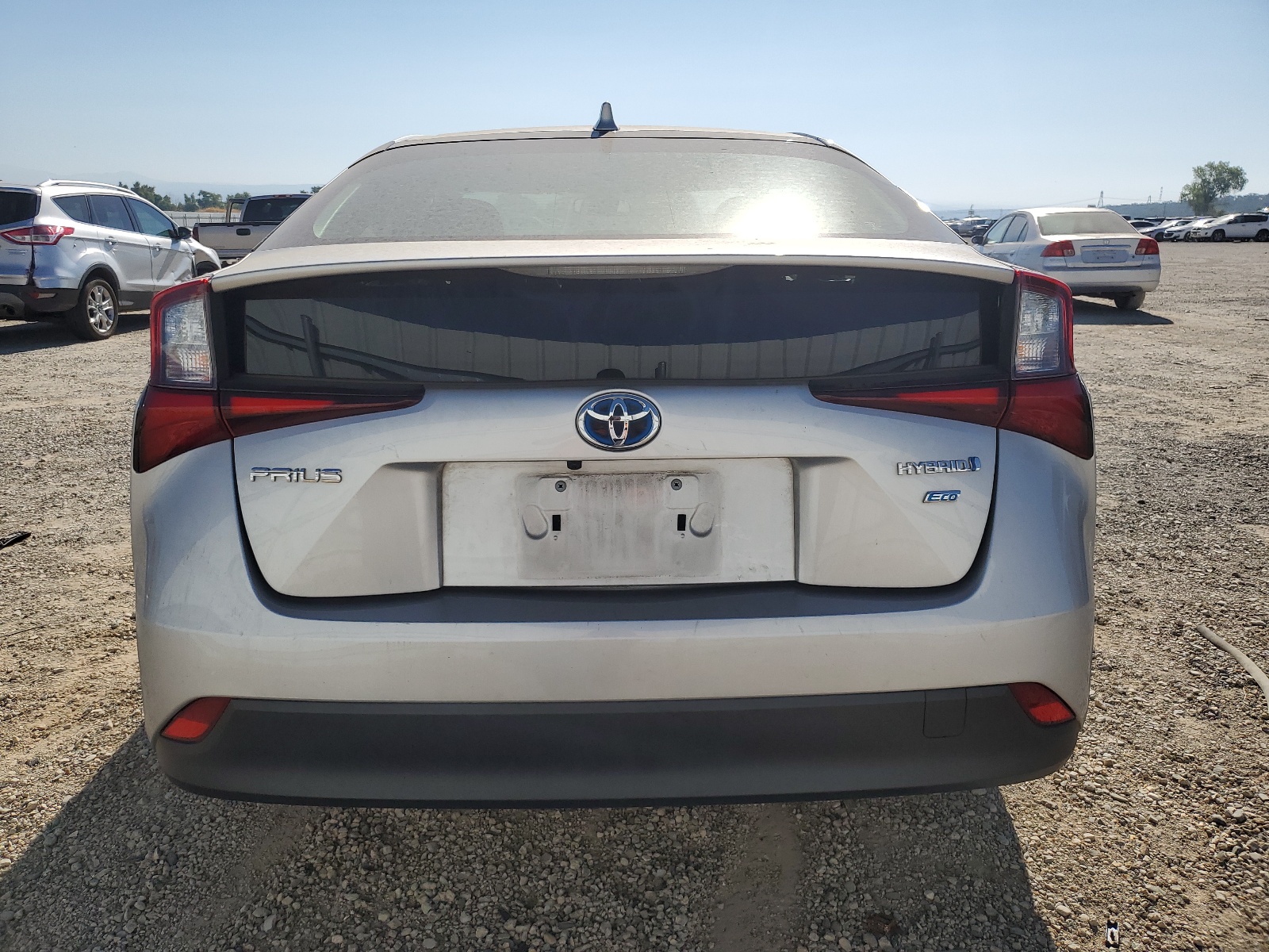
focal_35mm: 26
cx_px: 634
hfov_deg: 67.3
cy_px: 476
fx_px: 953
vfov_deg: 53.1
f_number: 1.5
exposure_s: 1/10000
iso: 50
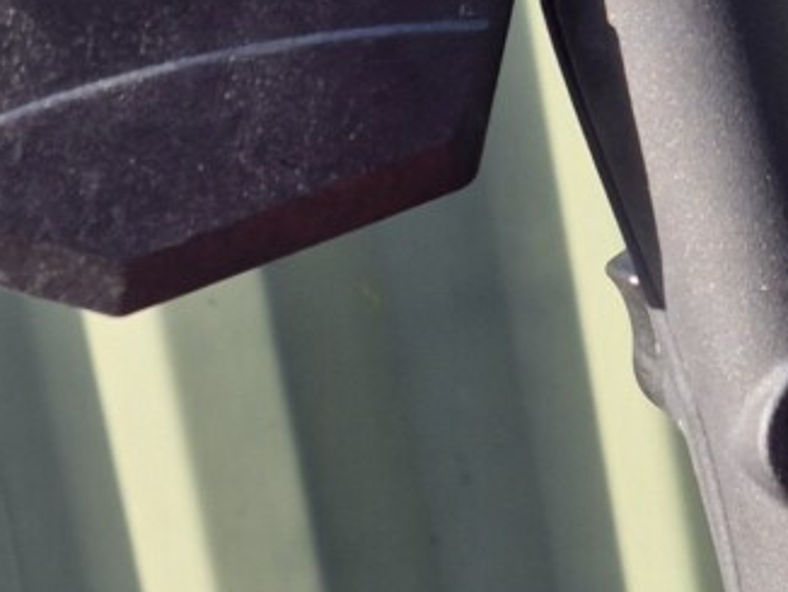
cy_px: 754
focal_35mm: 141
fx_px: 3212
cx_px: 121
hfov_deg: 13.9
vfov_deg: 10.3
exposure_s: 1/498
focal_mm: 5.4
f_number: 1.8
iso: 25
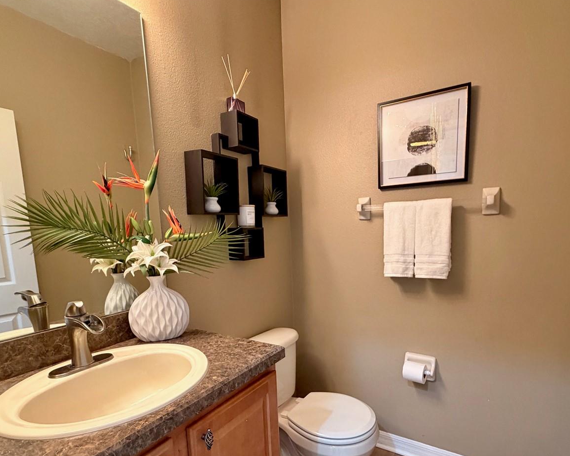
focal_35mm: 19
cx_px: 308
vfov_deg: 70.1
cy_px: 274
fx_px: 321
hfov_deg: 83.1
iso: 400
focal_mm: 2.22
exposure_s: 1/60
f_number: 2.2
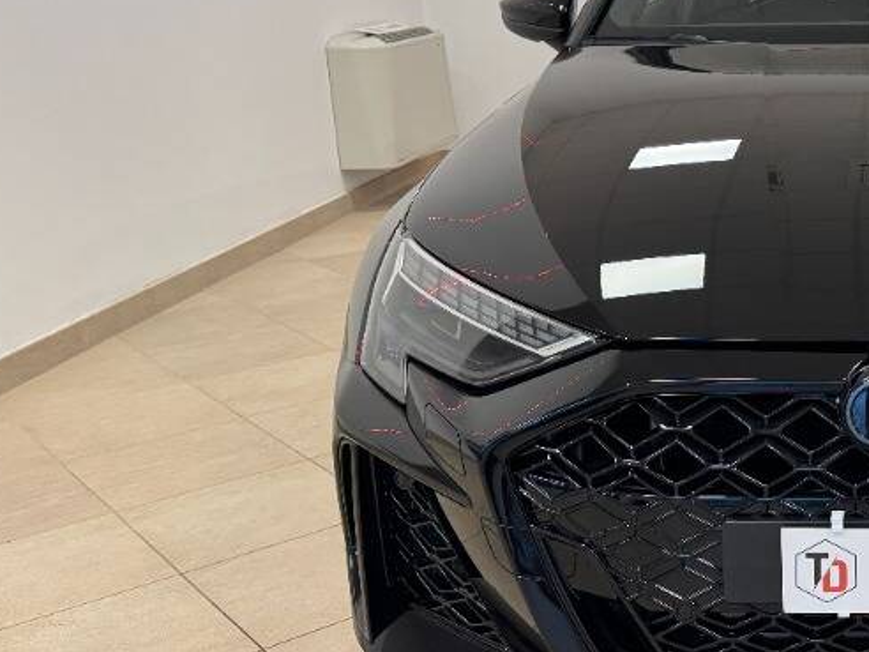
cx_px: 916
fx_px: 1305
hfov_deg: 33.0
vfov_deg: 28.0
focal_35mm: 52
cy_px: 288
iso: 160
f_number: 1.78
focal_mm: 6.76
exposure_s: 1/100
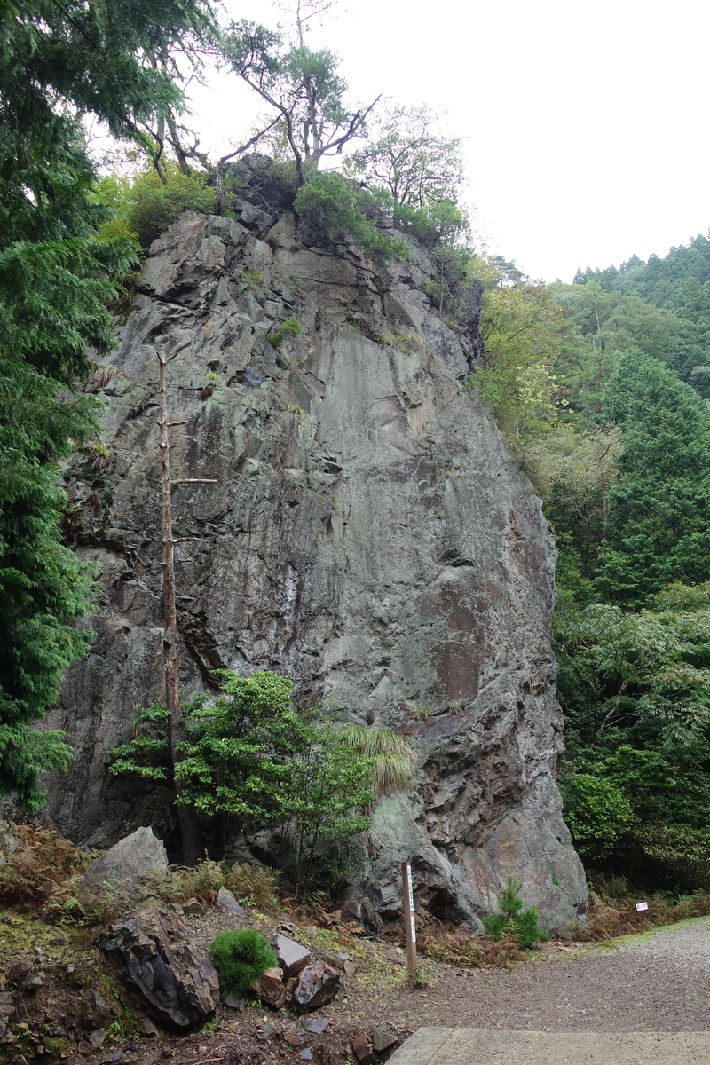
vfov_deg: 65.5
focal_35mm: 28
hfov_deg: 46.4
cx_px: 355
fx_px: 828
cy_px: 532
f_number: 3.5
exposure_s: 1/100
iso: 125
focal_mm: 10.4
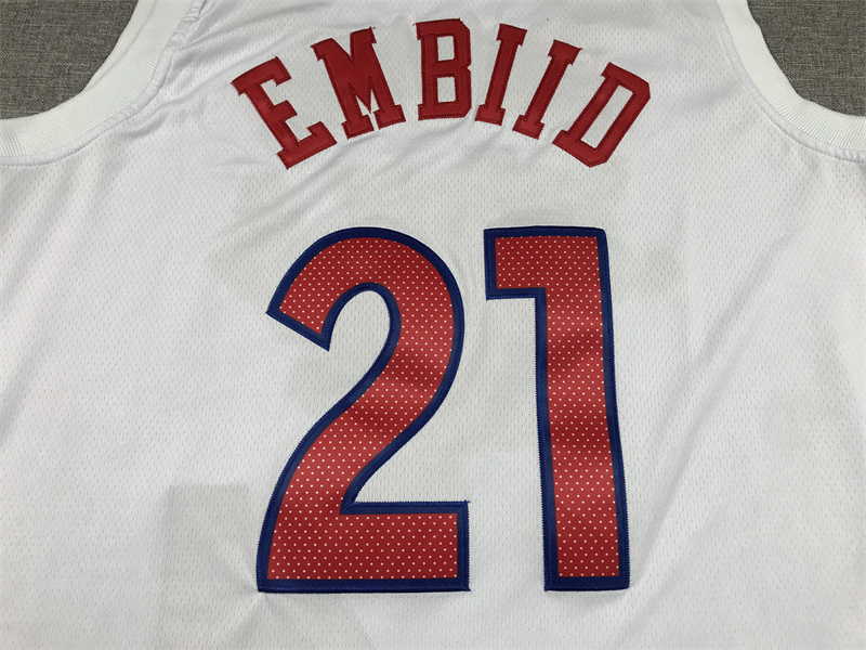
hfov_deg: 63.4
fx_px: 700
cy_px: 325
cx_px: 433
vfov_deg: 49.7
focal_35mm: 28
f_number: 1.8
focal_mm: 3.99
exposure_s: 1/100
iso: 20
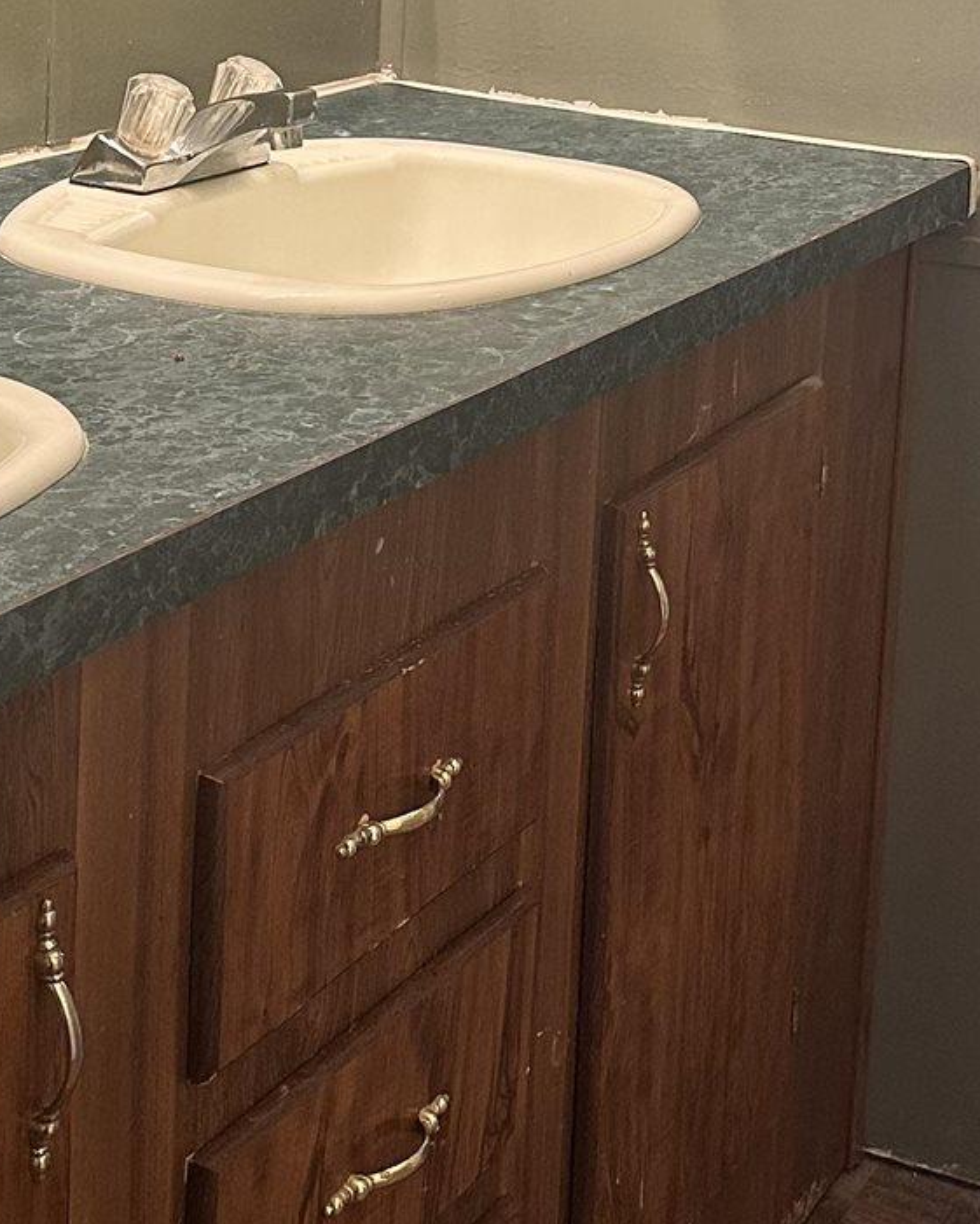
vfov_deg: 23.9
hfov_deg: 19.8
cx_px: 673
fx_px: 2791
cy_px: 52
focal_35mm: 77
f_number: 1.78
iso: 200
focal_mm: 6.86
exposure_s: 1/60
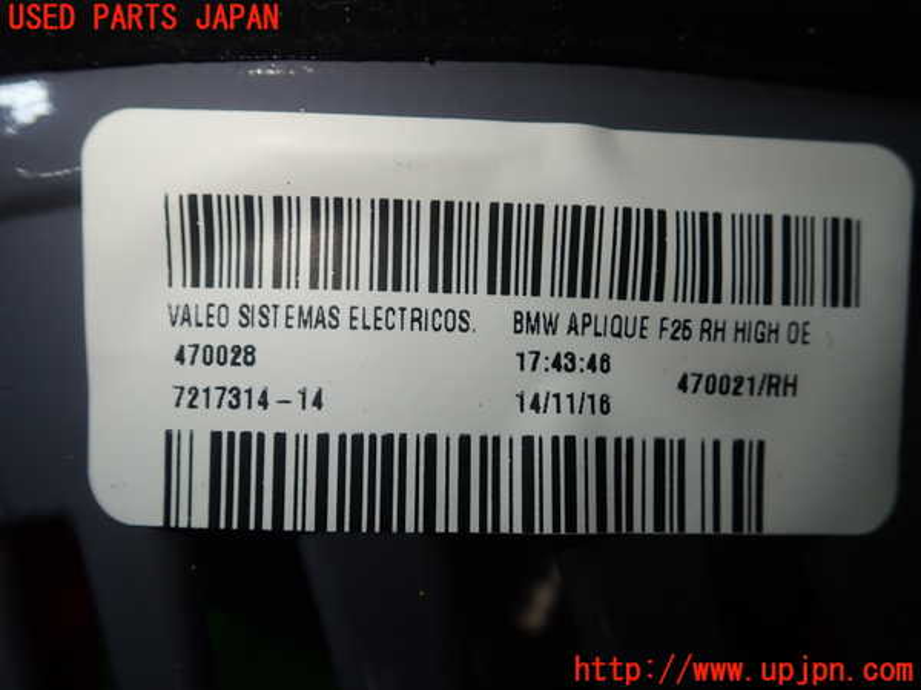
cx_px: 460
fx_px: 798
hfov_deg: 60.0
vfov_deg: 46.8
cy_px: 345
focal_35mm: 30
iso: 100
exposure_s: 1/160
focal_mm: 5.5
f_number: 3.2
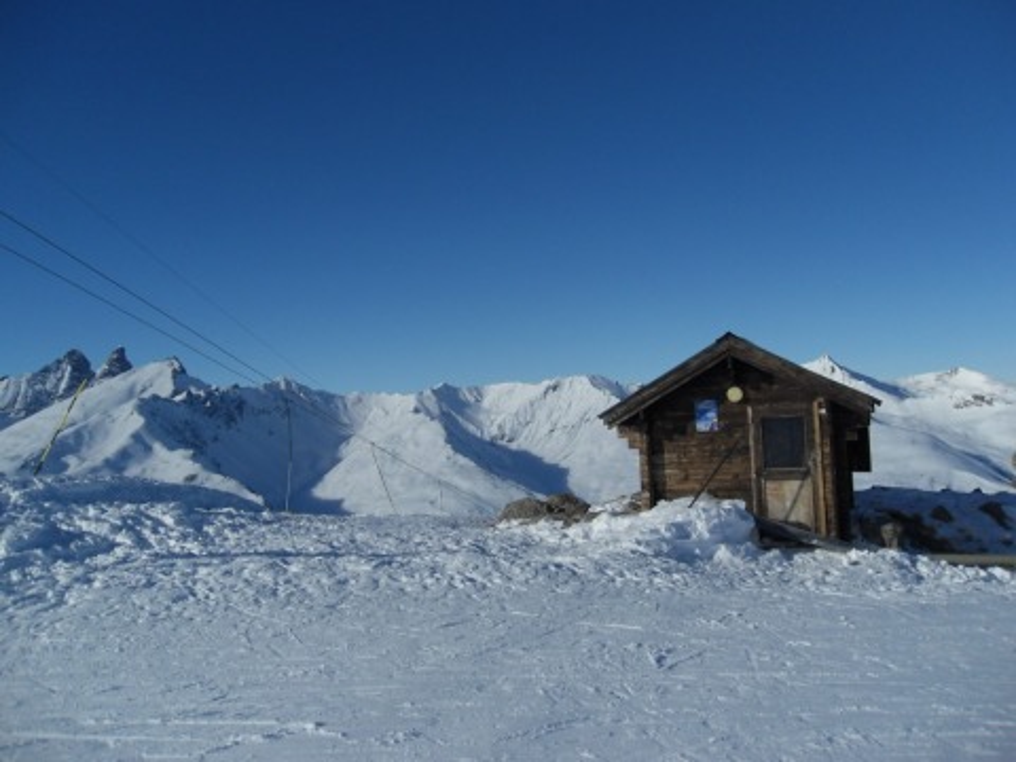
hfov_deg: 52.6
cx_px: 508
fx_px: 1027
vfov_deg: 40.7
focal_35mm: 35
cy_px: 381
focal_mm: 6.3
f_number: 8.2
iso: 80
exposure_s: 1/500
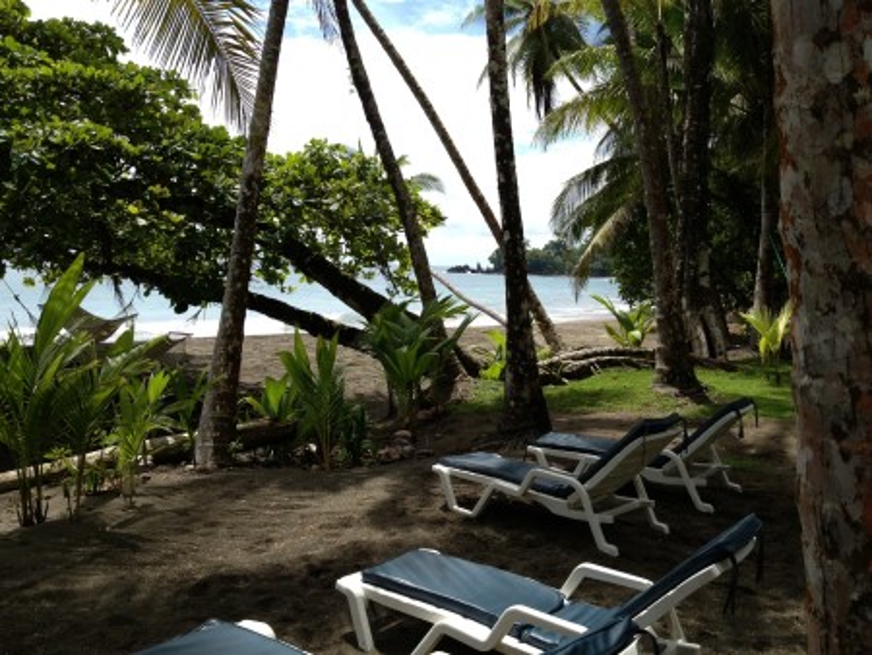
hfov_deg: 52.6
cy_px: 328
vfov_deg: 40.7
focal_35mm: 35
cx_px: 436
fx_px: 882
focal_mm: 4.28
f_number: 2.4
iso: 64
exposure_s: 1/1577
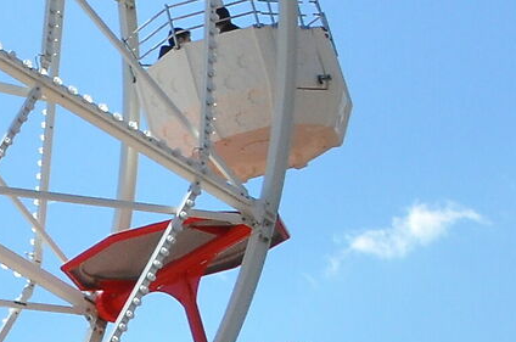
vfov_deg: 8.7
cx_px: -825
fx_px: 2189
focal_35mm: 153
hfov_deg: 10.8
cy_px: -169
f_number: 22
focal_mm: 18
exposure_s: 1/320
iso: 640
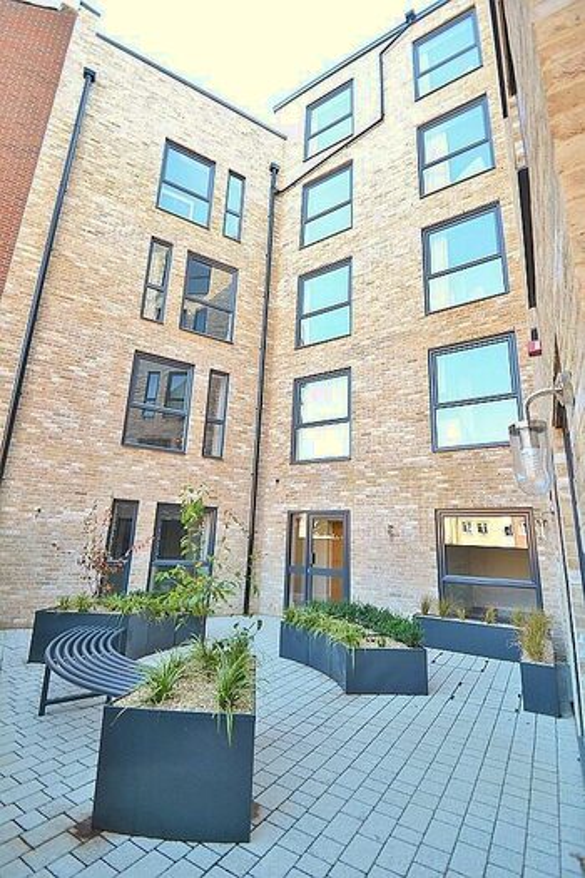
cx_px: 292
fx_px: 366
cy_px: 439
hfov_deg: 77.3
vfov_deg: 100.4
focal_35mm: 15
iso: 100
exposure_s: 1/40
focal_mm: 10
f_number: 3.5
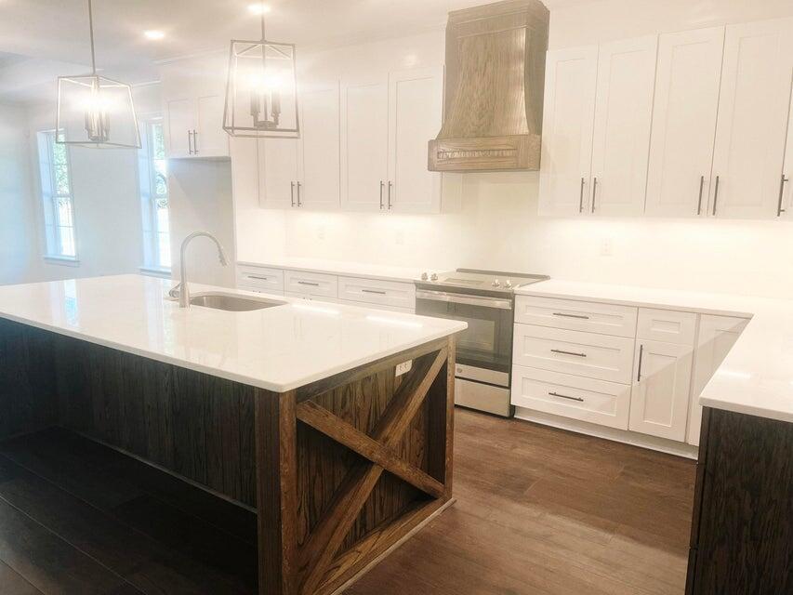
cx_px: 396
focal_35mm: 26
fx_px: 596
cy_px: 298
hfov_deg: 67.3
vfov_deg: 53.1
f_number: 1.5
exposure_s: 1/130
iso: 32
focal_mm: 5.7
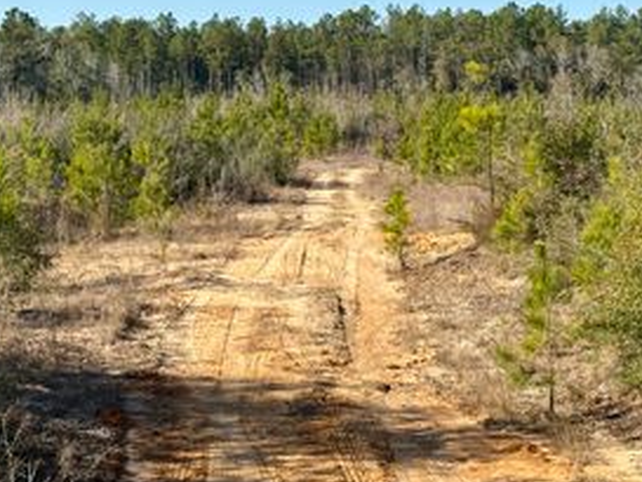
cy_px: 123
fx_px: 1521
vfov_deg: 17.9
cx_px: 288
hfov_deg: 23.8
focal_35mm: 82
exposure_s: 1/2212
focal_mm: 5.96
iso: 32
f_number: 1.6
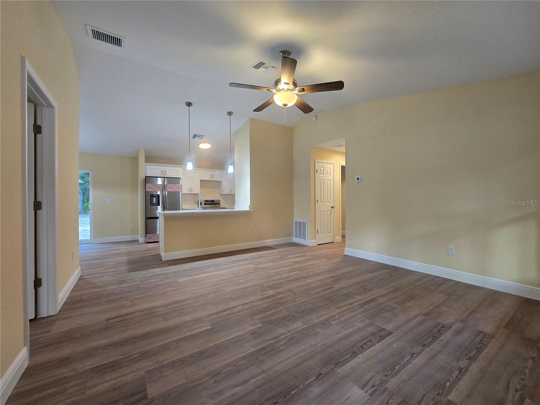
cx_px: 270
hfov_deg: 106.2
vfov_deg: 89.9
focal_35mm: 13
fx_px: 203
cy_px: 202
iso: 160
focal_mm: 2.2
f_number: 2.2
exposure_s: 1/60
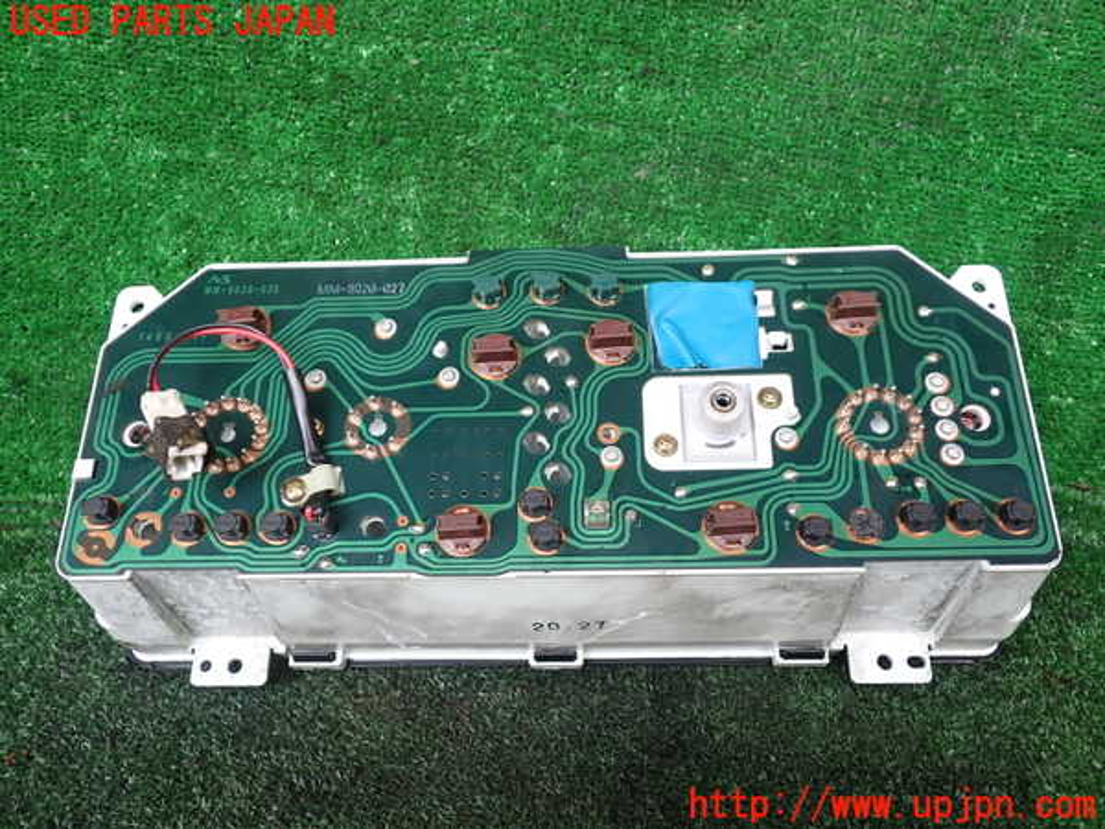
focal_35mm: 30
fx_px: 958
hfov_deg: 60.0
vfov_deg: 46.8
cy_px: 414
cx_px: 552
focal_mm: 5.4
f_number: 2.3
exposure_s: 1/60
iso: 100
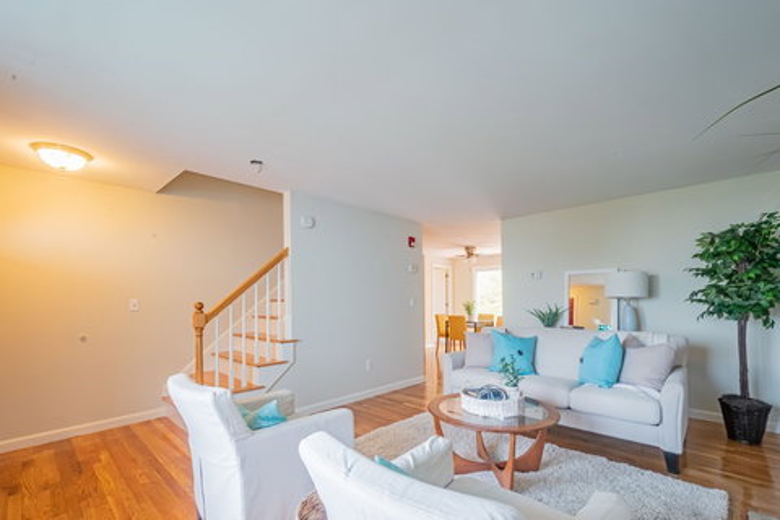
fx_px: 325
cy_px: 260
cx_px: 390
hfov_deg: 100.4
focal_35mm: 15
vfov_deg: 77.3
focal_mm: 10
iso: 400
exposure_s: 1/2.5
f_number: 22
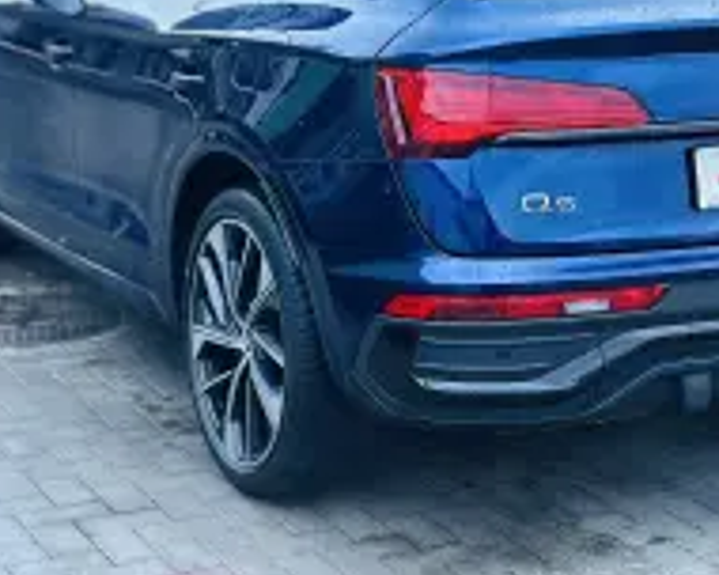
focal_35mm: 89
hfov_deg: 21.4
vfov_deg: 17.1
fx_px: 1894
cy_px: 95
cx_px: 481
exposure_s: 1/48
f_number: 1.78
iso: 400
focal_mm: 6.86
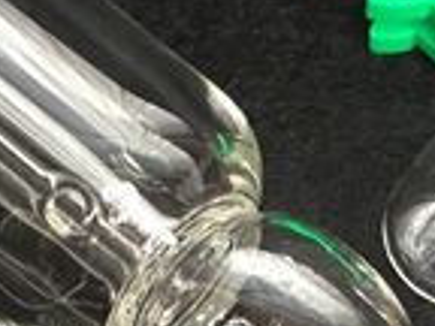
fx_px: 2023
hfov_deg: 12.2
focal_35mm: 161
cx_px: 338
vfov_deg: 9.1
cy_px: 432
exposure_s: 1/17
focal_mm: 4.15
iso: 64
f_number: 2.2
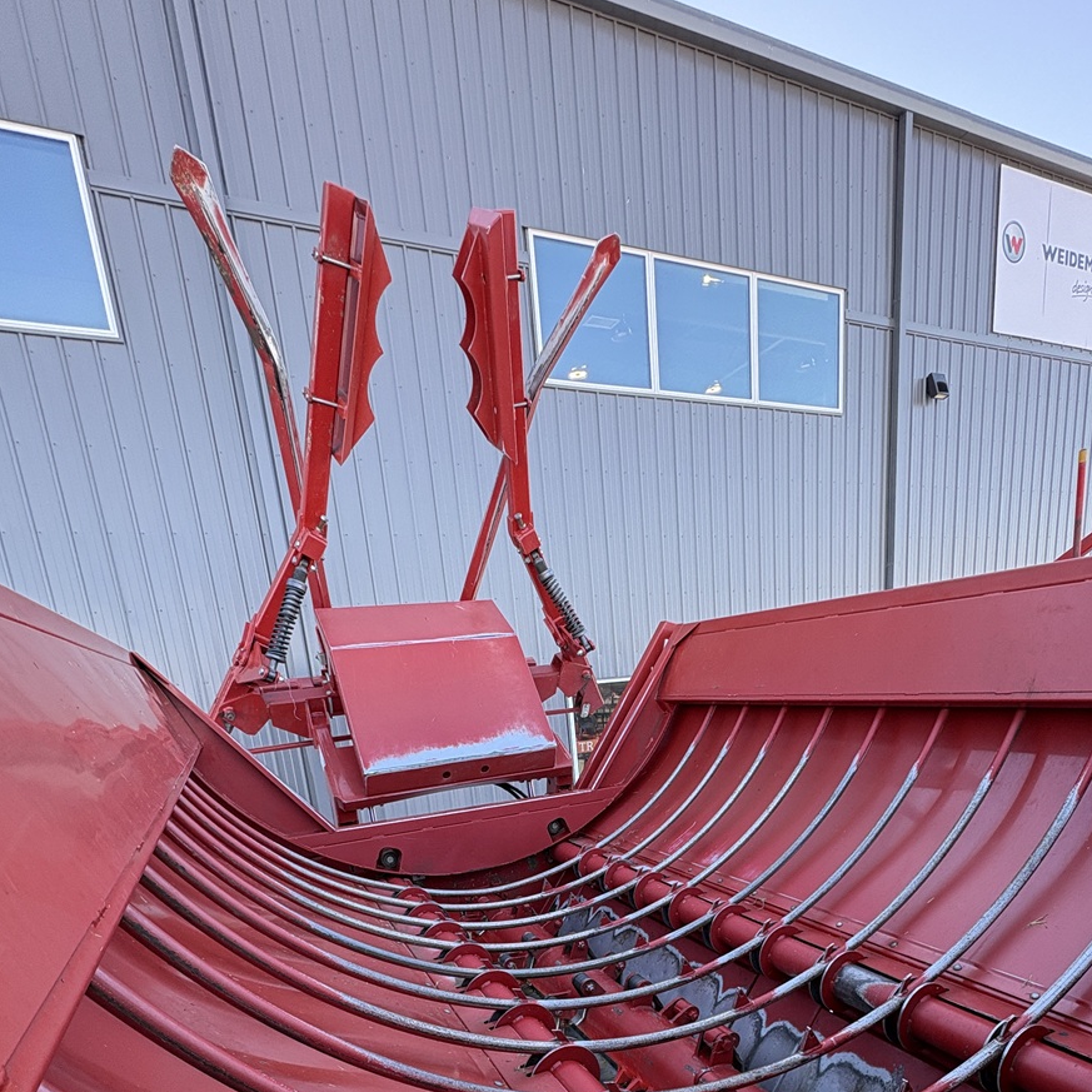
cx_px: 574
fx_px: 714
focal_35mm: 20
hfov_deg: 74.8
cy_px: 862
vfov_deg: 68.2
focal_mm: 2.22
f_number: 2.2
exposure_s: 1/99
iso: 40
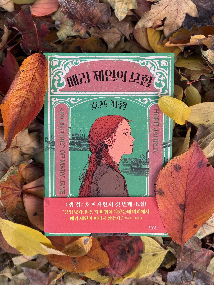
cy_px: 142
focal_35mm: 48
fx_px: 396
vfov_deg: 39.7
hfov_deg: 30.3
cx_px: 107
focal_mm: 6.76
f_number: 1.78
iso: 64
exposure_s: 1/222
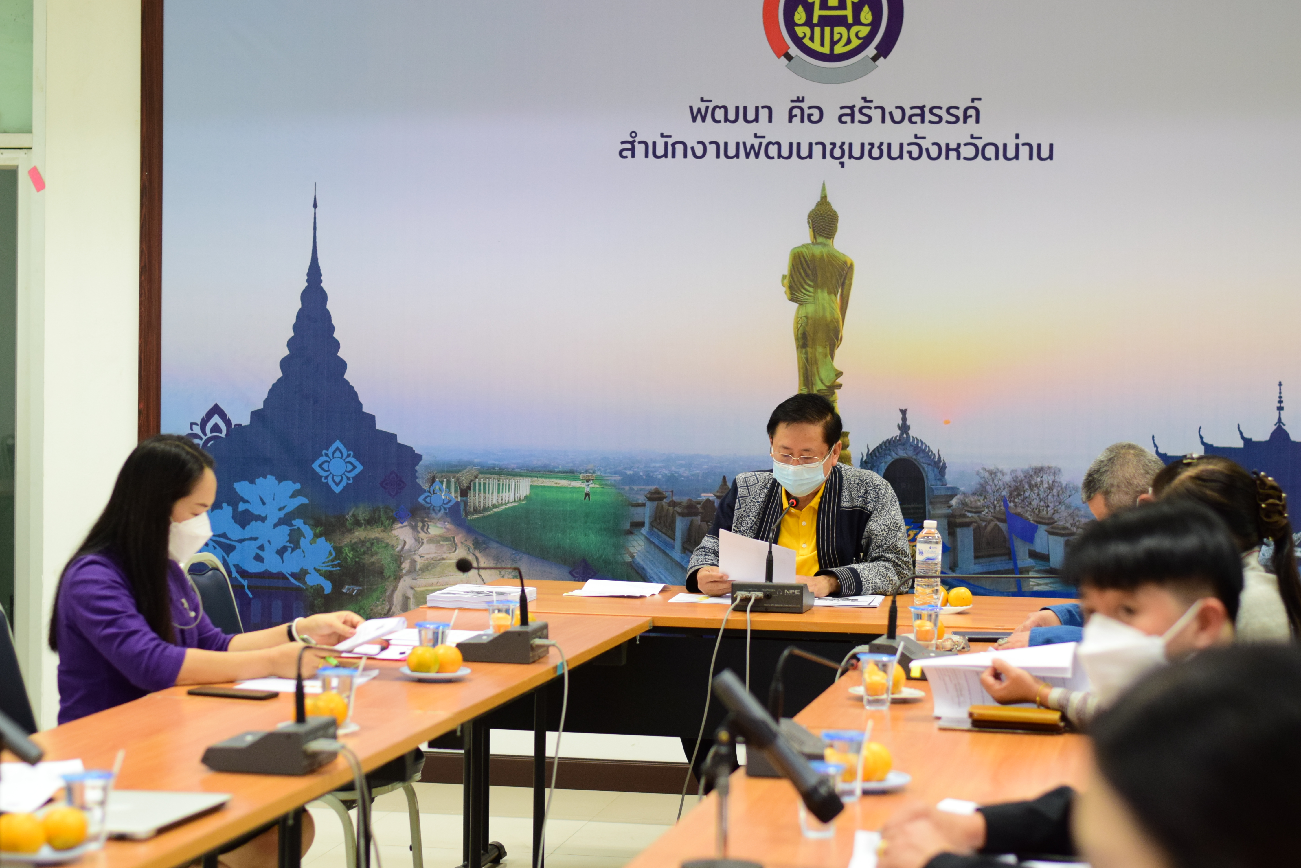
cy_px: 434
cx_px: 650
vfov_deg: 18.2
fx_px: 2711
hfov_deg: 27.0
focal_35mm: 75
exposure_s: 1/320
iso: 1600
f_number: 2.8
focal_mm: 50
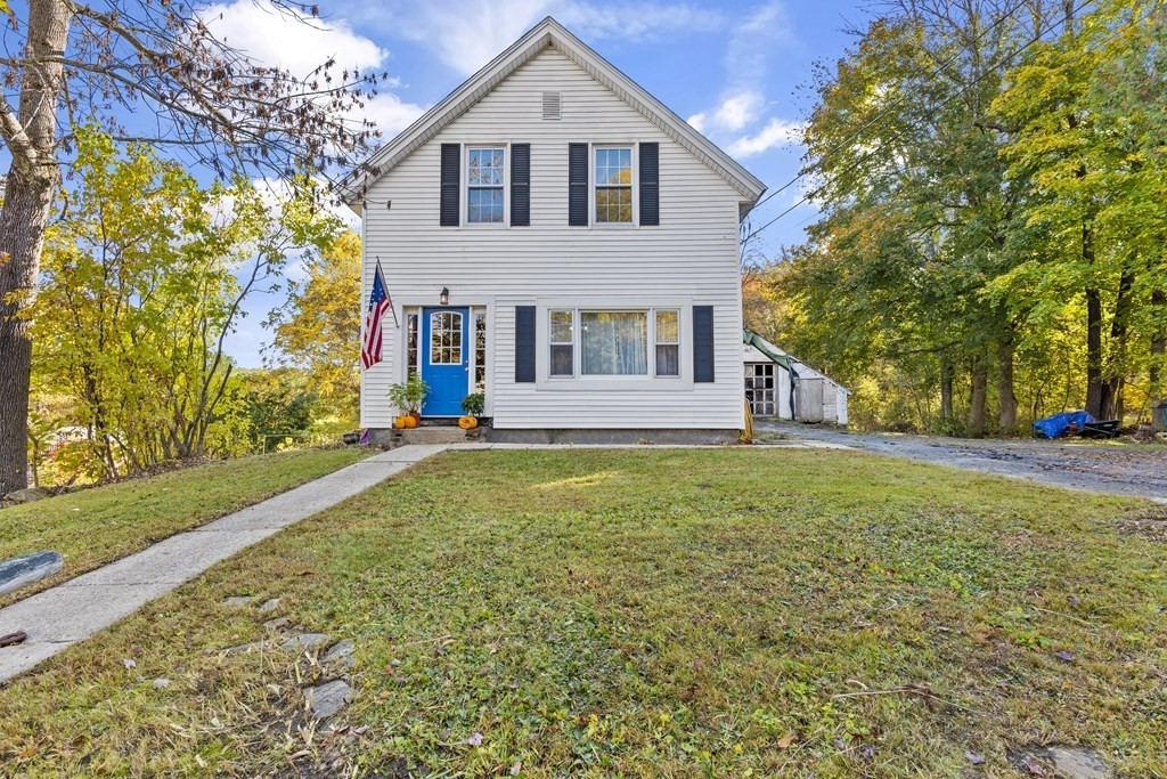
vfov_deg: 73.8
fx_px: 519
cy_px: 390
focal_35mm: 16
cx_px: 584
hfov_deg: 96.7
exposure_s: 1/6
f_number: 8
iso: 100
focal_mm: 16
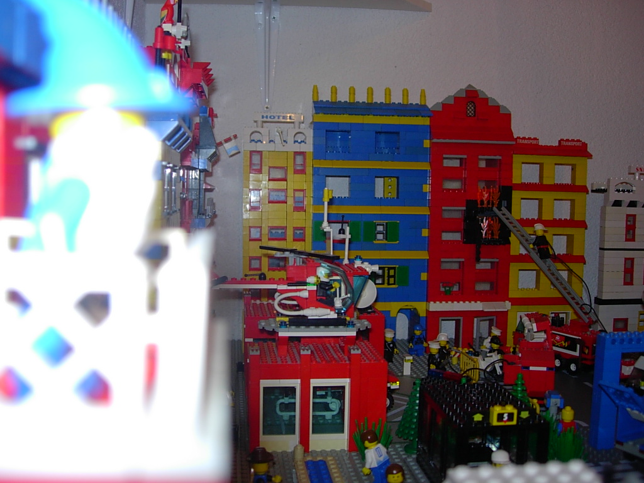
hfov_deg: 49.0
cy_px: 242
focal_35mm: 38
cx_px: 322
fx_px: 707
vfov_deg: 37.7
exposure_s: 1/64
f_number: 2.8
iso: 79
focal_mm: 7.8
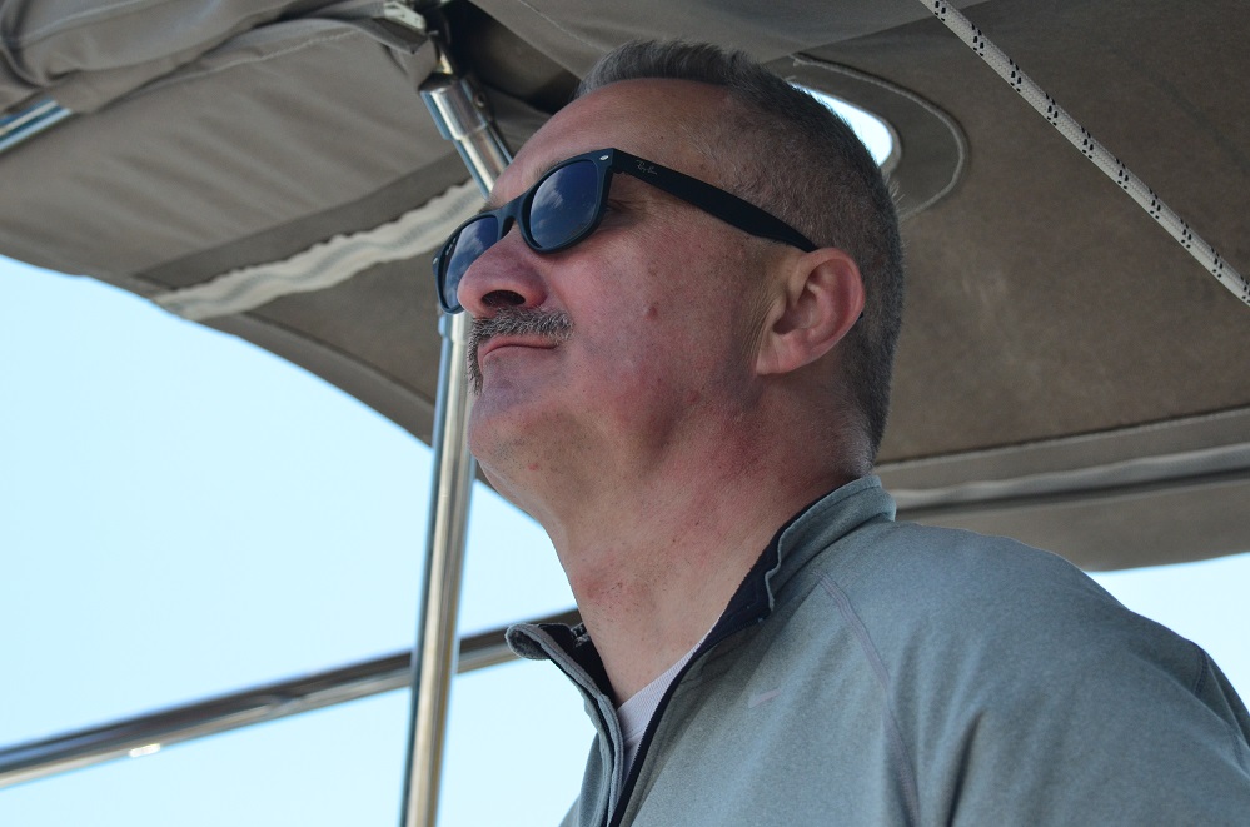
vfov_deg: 13.0
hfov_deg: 19.5
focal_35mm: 105
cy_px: 414
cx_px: 625
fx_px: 3637
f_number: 5
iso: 800
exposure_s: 1/4000
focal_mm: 70
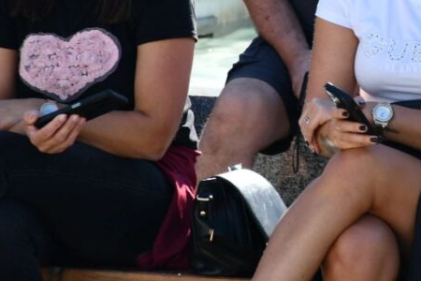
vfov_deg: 2.3
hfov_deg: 3.5
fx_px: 6876
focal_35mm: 588
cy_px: 55
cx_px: 370
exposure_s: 1/500
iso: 280
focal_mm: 140
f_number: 5.6
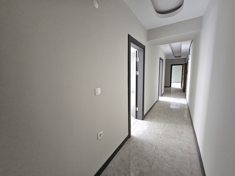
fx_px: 88
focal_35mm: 13
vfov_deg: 89.9
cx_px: 118
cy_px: 88
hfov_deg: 106.2
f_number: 2.2
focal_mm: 2.2
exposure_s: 1/25.1
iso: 640
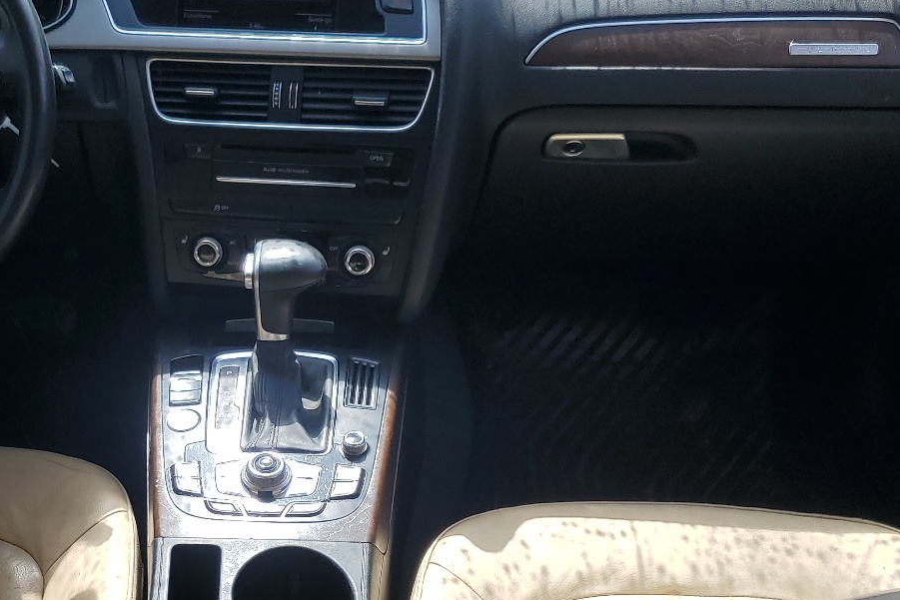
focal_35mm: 48
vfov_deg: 27.7
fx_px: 1200
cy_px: 445
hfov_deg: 39.8
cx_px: 207
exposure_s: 1/1250
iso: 50
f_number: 1.5
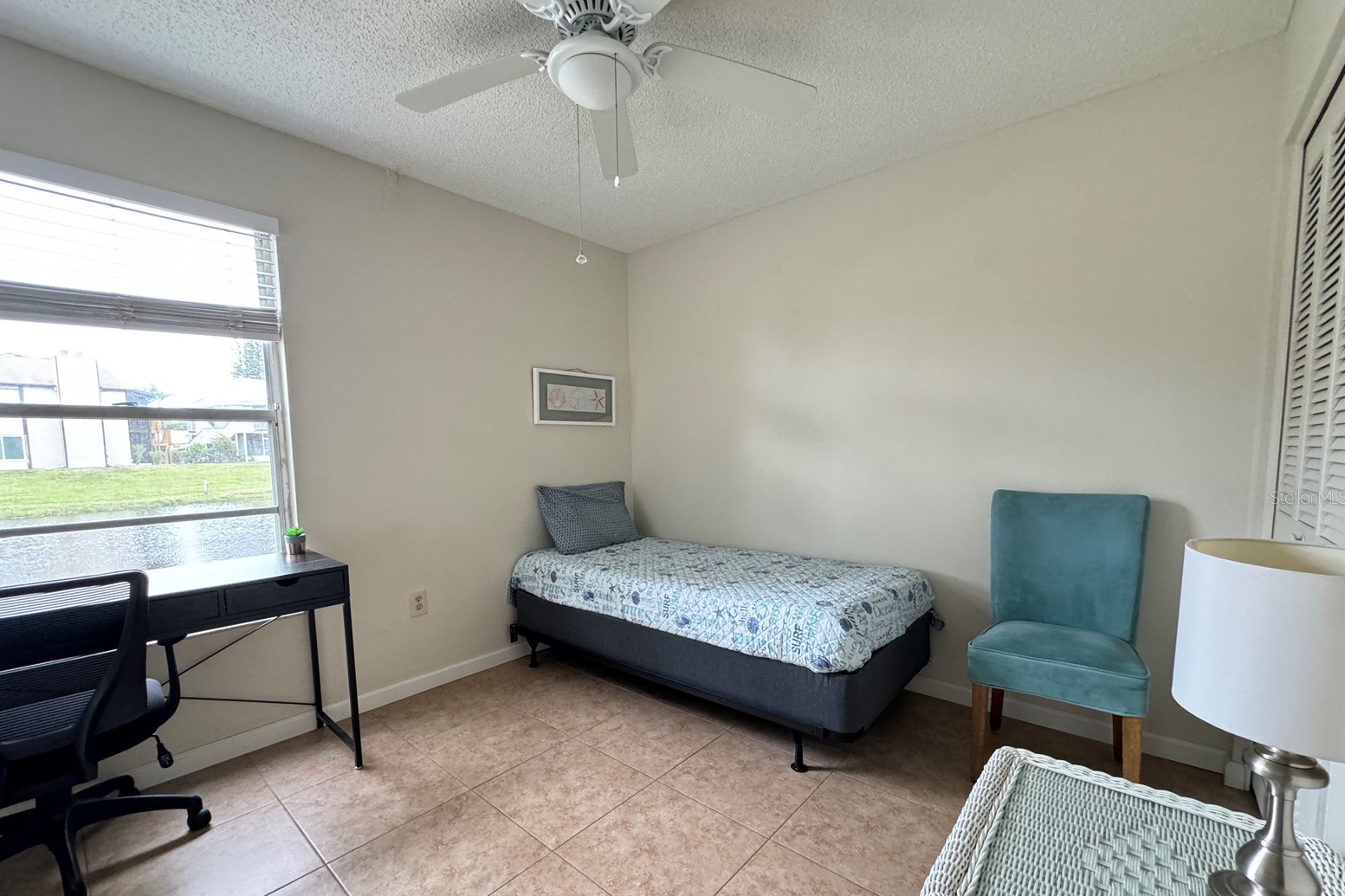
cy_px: 497
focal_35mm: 15
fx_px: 560
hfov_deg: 100.4
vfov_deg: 77.1
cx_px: 659
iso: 400
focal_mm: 2.22
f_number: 2.2
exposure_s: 1/60
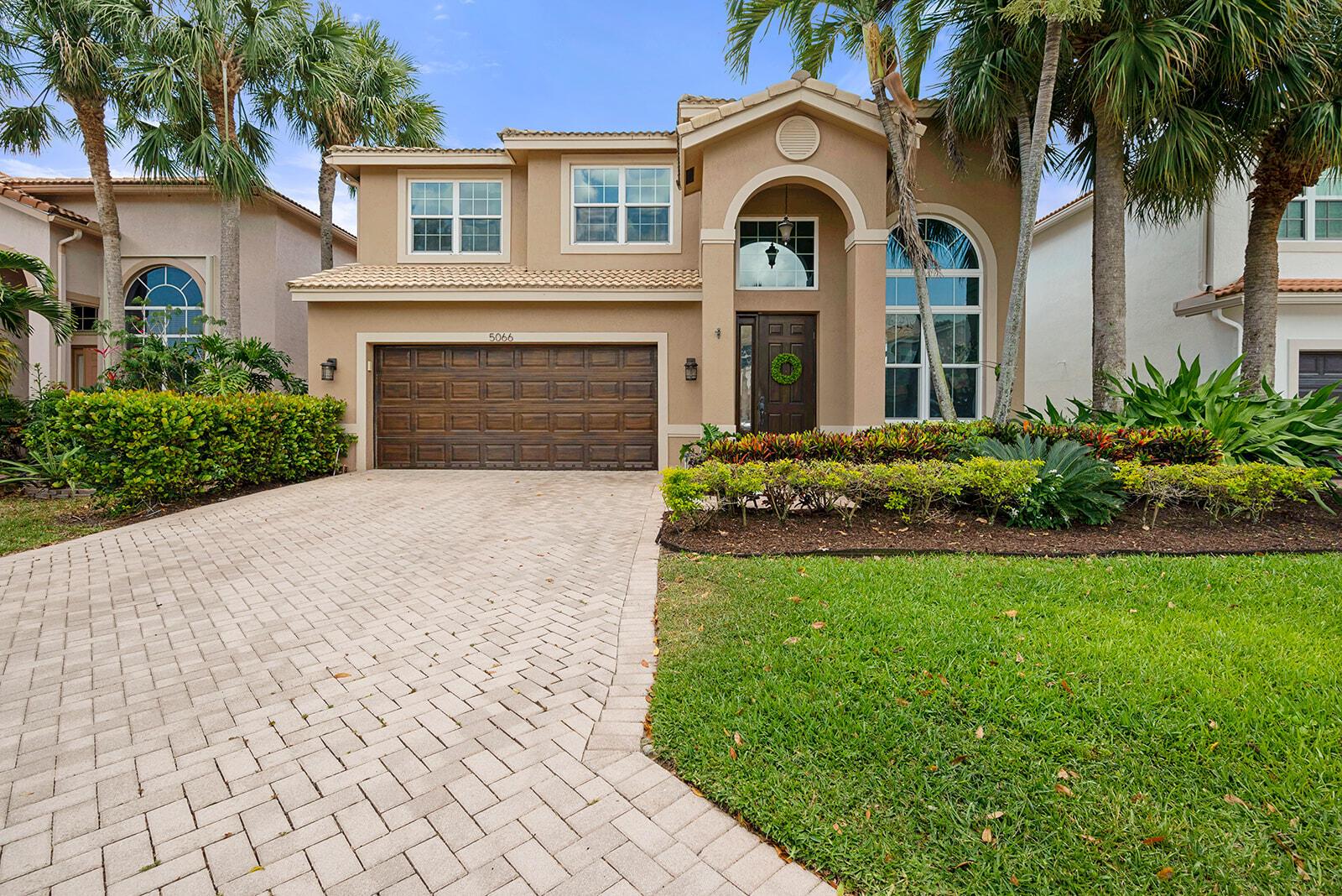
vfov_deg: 73.8
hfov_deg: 96.7
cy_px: 448
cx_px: 671
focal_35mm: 16
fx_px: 597
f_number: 6.3
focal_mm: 16
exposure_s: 1/250
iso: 100
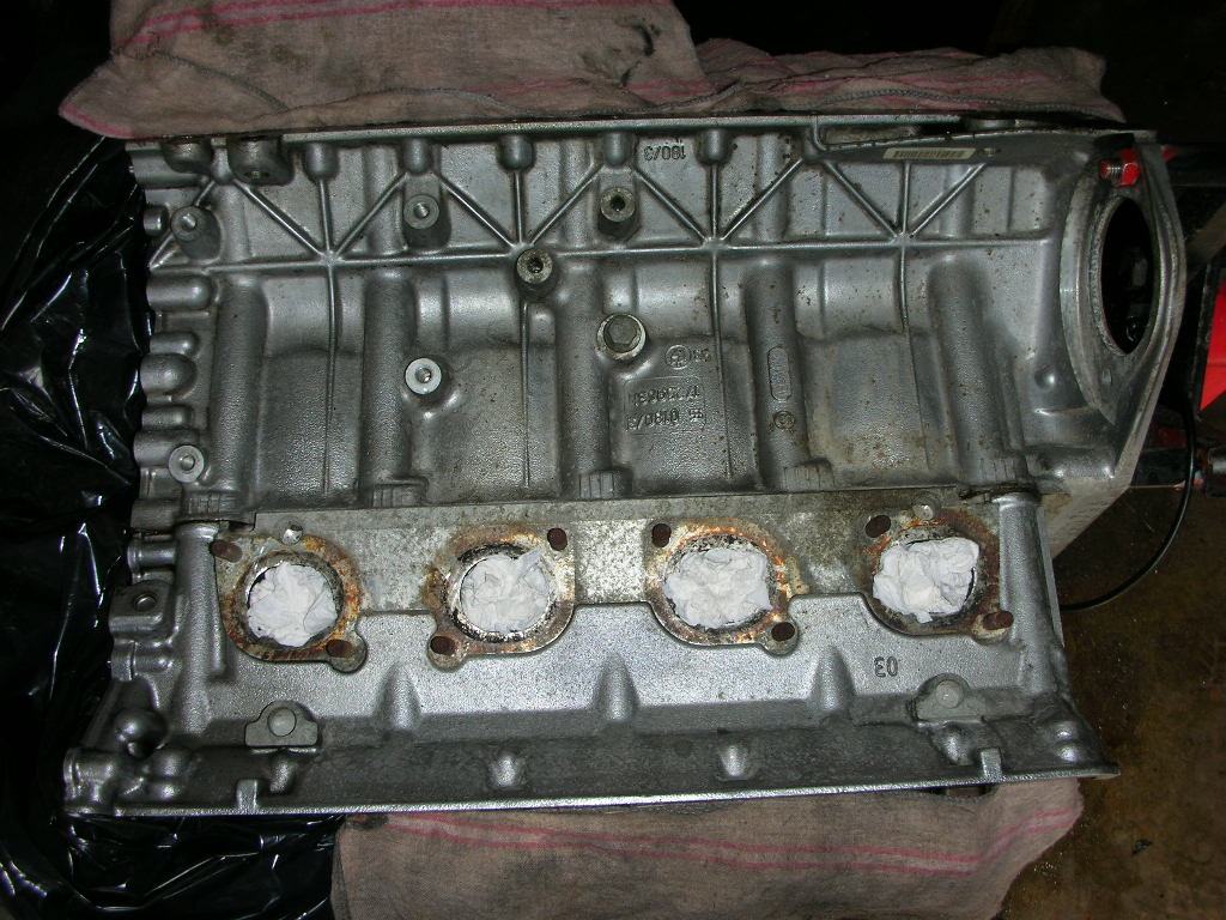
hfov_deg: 52.6
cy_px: 460
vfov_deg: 40.7
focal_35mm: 35
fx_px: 1240
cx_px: 613
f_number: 3
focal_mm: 5.8
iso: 50
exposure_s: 1/60.1
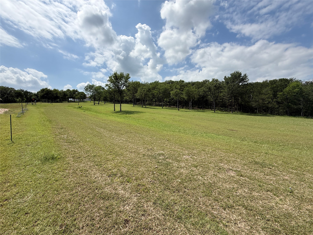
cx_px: 156
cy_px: 118
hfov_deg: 102.1
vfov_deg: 85.7
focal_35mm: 14
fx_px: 127
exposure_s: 1/2320
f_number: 2.2
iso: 50
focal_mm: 2.22
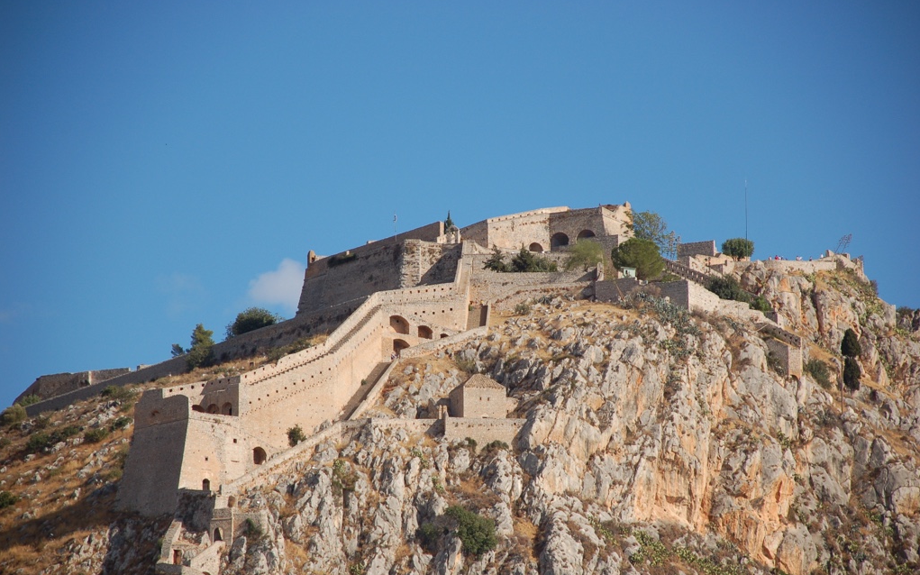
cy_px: 299
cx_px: 460
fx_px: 4801
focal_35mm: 192
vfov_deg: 6.9
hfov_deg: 10.9
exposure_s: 1/1000
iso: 200
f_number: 5.6
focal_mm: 125
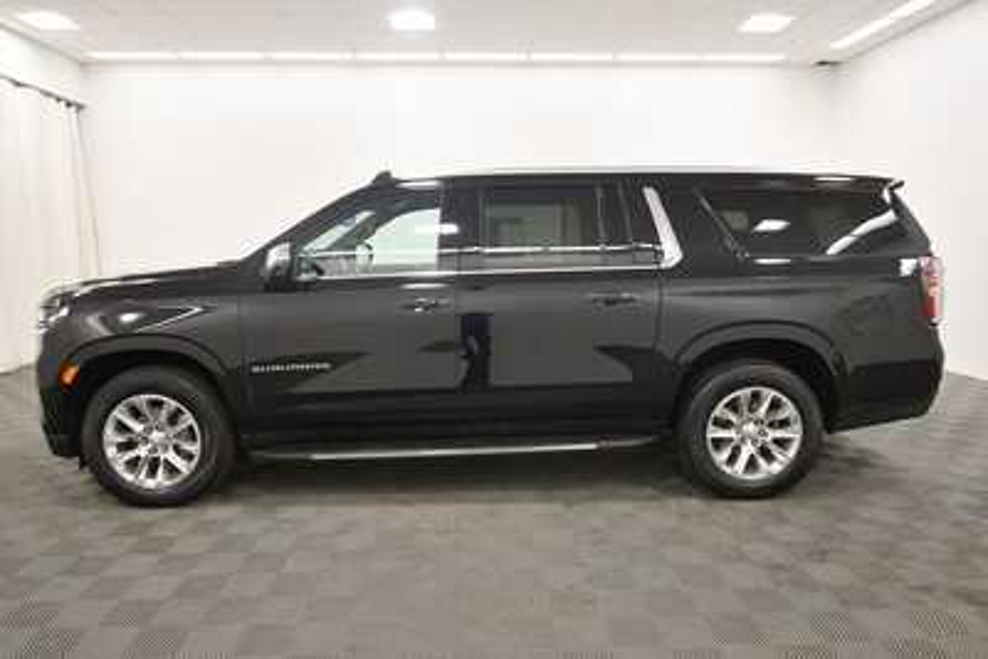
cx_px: 494
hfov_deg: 78.6
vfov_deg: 57.3
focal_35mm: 22
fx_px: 604
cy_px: 330
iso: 1000
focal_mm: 15
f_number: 5.3
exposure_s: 1/125
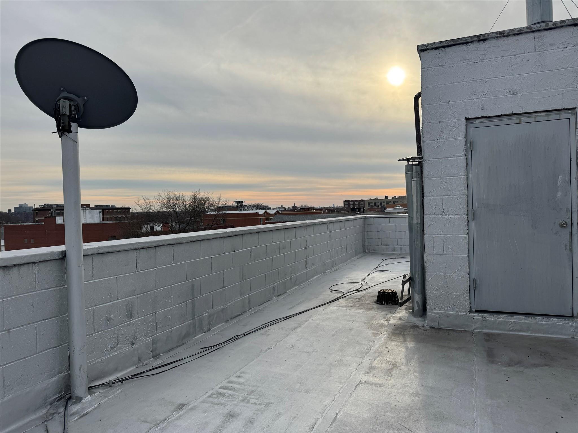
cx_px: 289
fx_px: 401
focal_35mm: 24
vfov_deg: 56.8
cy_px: 216
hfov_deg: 71.6
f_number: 1.78
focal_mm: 6.76
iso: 80
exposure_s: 1/4950
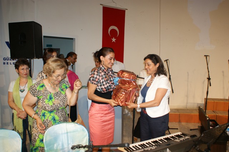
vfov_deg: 43.6
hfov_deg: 62.0
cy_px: 76
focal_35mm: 30
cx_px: 114
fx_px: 191
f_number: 4
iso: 250
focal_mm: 20
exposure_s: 1/160
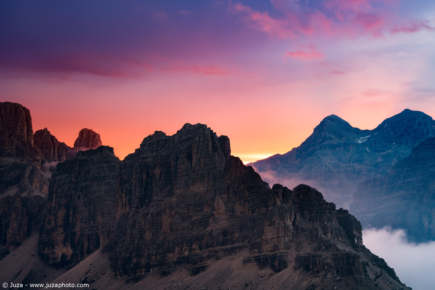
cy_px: 145
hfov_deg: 42.3
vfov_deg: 28.9
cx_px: 218
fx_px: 562
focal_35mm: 46
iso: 100
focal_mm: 31
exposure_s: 1.3
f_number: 9
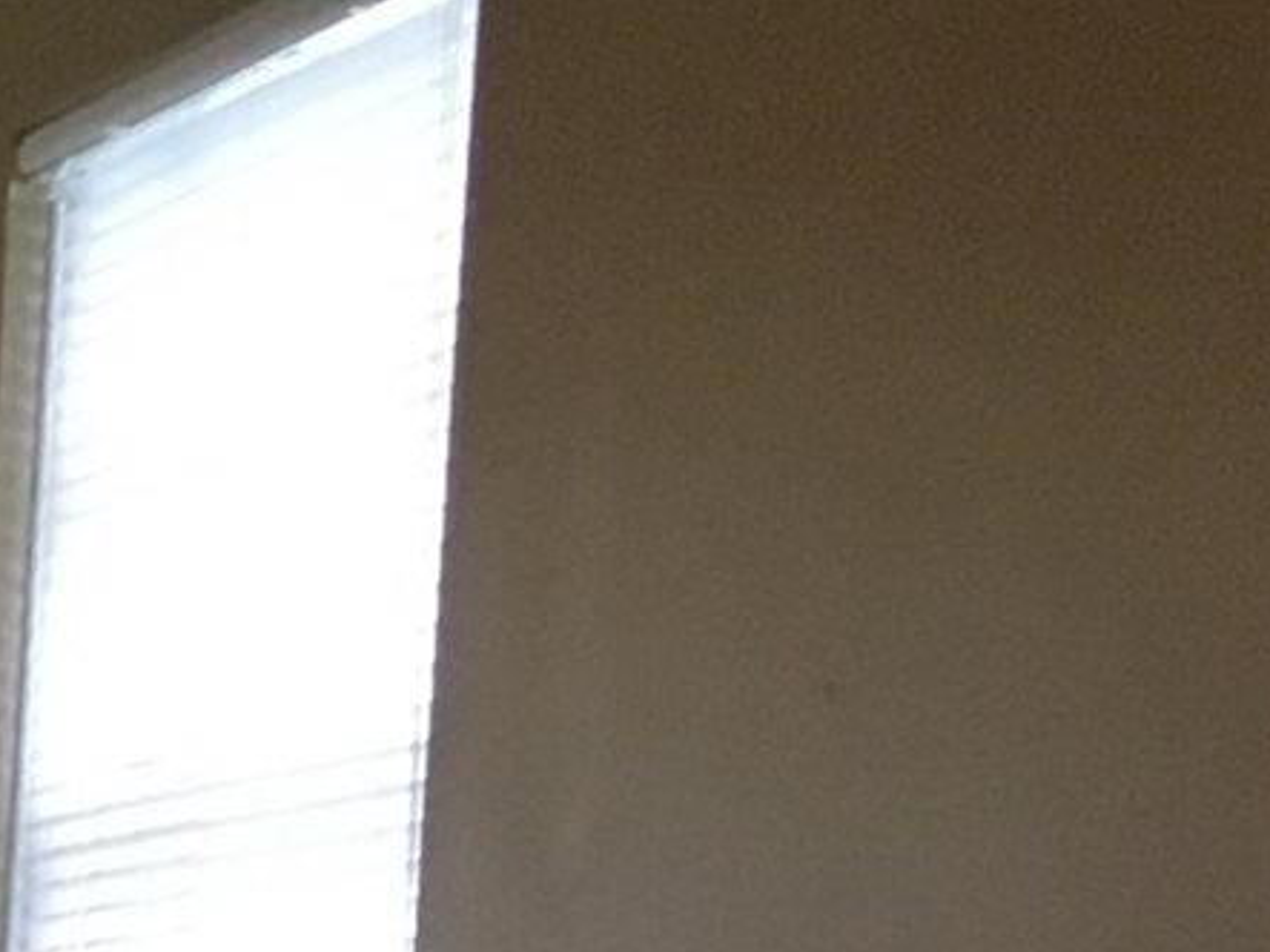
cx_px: -2824
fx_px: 7372
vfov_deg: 6.8
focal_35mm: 201
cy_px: 2612
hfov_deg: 8.1
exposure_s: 1/30
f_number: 2.2
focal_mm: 4.15
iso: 125
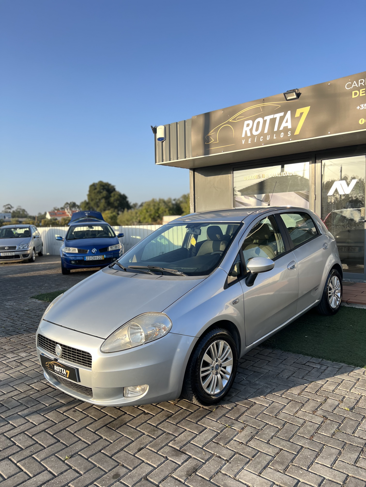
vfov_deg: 67.3
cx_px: 183
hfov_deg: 53.1
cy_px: 244
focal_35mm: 26
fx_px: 367
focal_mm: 5.7
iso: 50
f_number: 1.5
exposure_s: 1/521
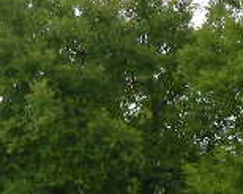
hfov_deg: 3.2
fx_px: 4305
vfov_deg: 2.6
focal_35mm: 599
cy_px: 371
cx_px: 226
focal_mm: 24.7
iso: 50
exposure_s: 1/168
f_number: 3.5
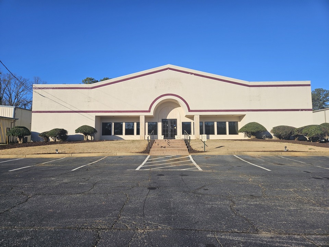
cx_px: 164
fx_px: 219
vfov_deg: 58.9
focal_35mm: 23
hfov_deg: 73.9
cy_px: 124
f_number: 1.8
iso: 25
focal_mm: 5.4
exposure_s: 1/2277
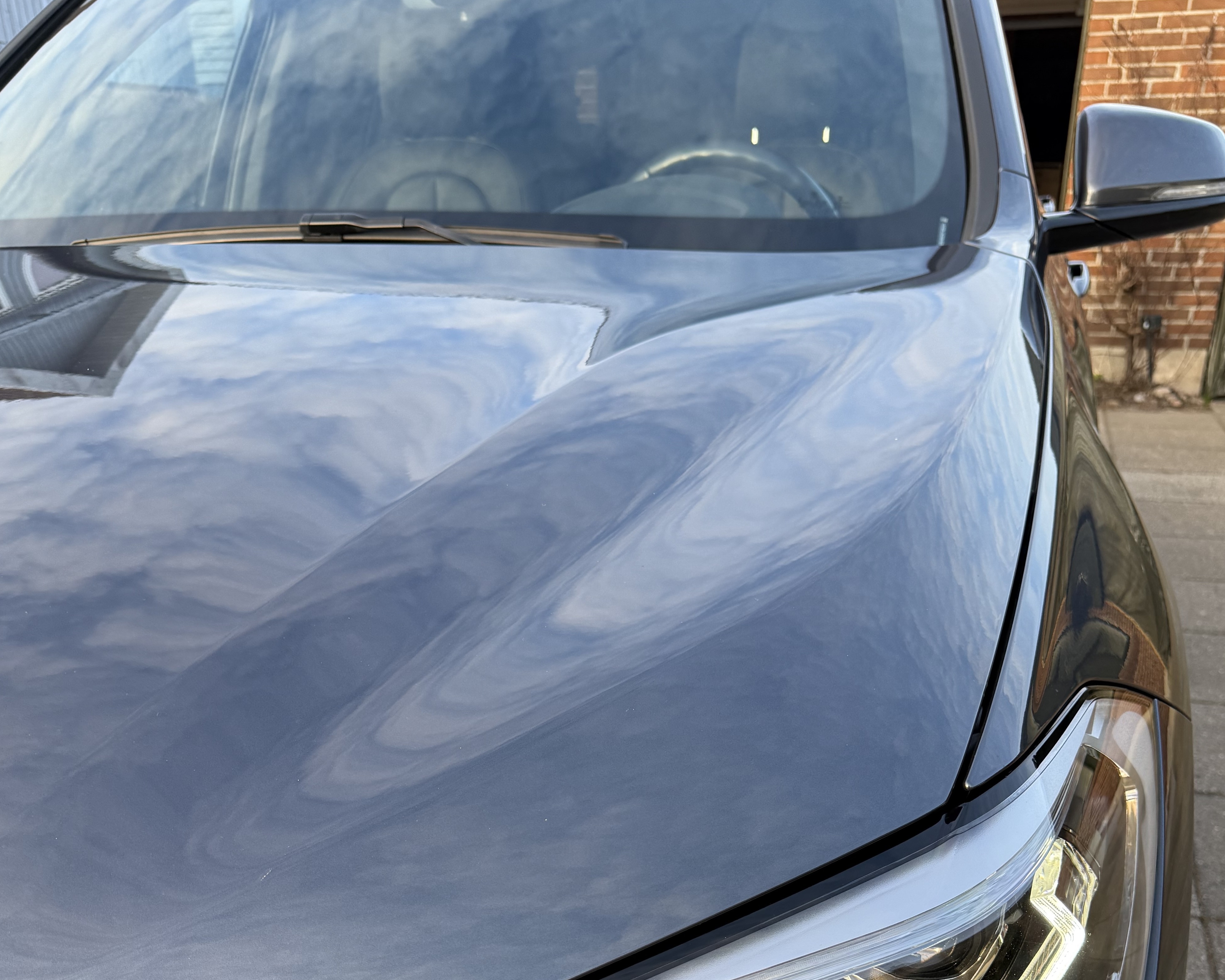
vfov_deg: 40.8
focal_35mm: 34
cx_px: 611
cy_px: 837
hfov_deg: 52.8
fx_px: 1233
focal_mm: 6.76
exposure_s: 1/383
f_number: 1.78
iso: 100
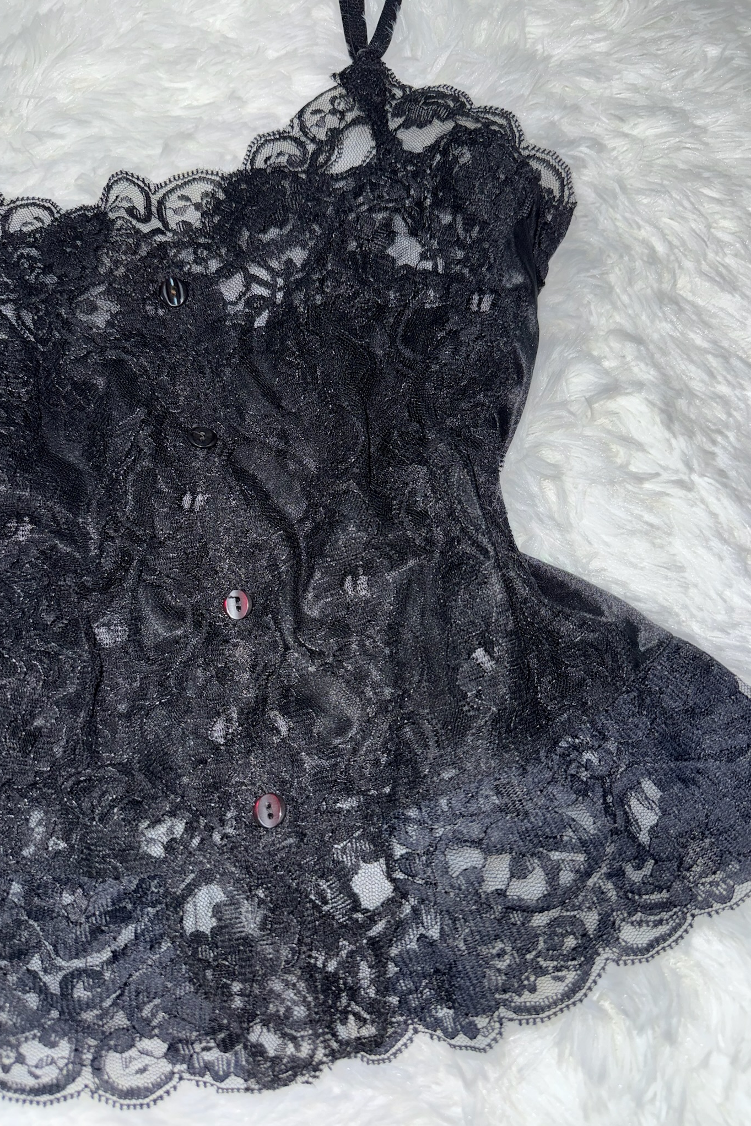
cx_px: 365
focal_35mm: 25
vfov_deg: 71.5
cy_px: 563
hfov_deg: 51.3
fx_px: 782
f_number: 1.78
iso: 64
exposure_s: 1/51
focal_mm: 6.76
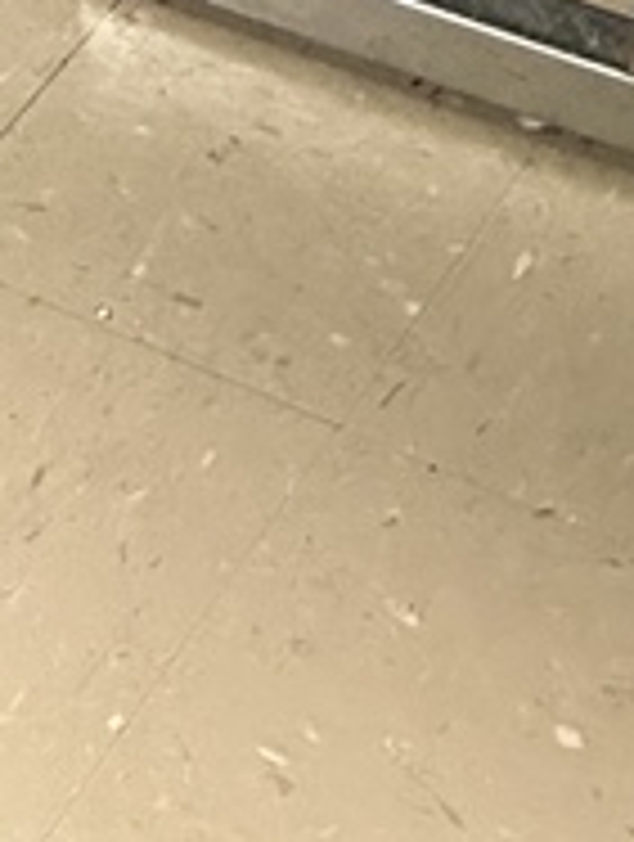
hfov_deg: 9.9
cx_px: 1151
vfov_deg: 11.2
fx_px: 3456
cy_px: -1270
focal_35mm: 142
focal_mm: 5.7
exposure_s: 1/60
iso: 500
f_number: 1.5
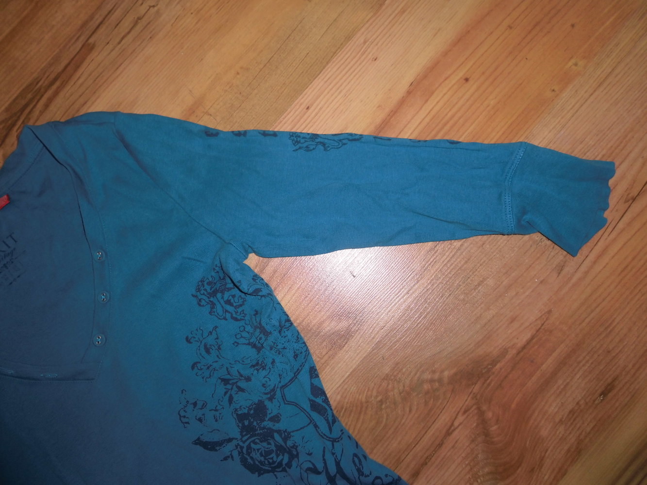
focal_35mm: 26
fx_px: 486
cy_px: 242
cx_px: 324
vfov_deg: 53.1
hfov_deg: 67.3
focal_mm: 4.6
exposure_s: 1/60
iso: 100
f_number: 3.2
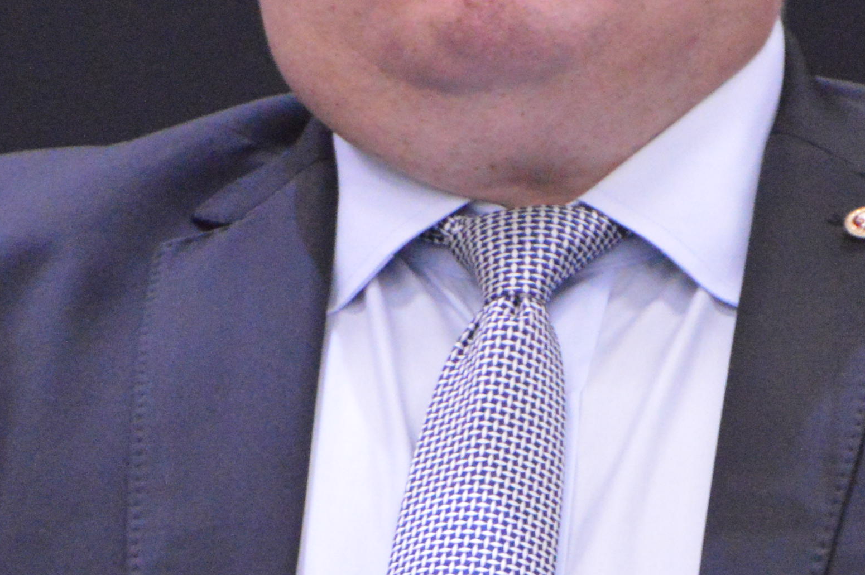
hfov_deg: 2.0
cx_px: 575
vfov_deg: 1.3
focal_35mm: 1048
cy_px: 270
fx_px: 25162
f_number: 5.6
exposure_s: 1/125
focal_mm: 240
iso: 5600
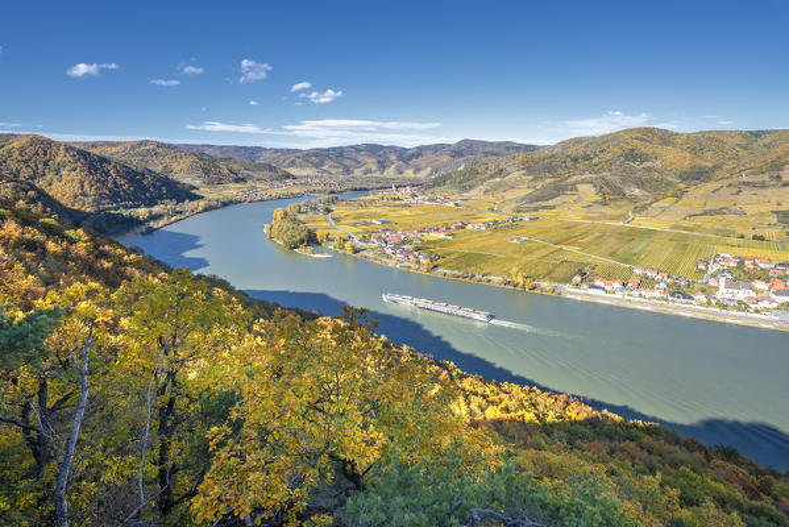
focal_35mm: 19
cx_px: 394
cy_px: 264
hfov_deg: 86.9
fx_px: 417
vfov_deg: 64.6
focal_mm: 19
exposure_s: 1/60
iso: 100
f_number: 11
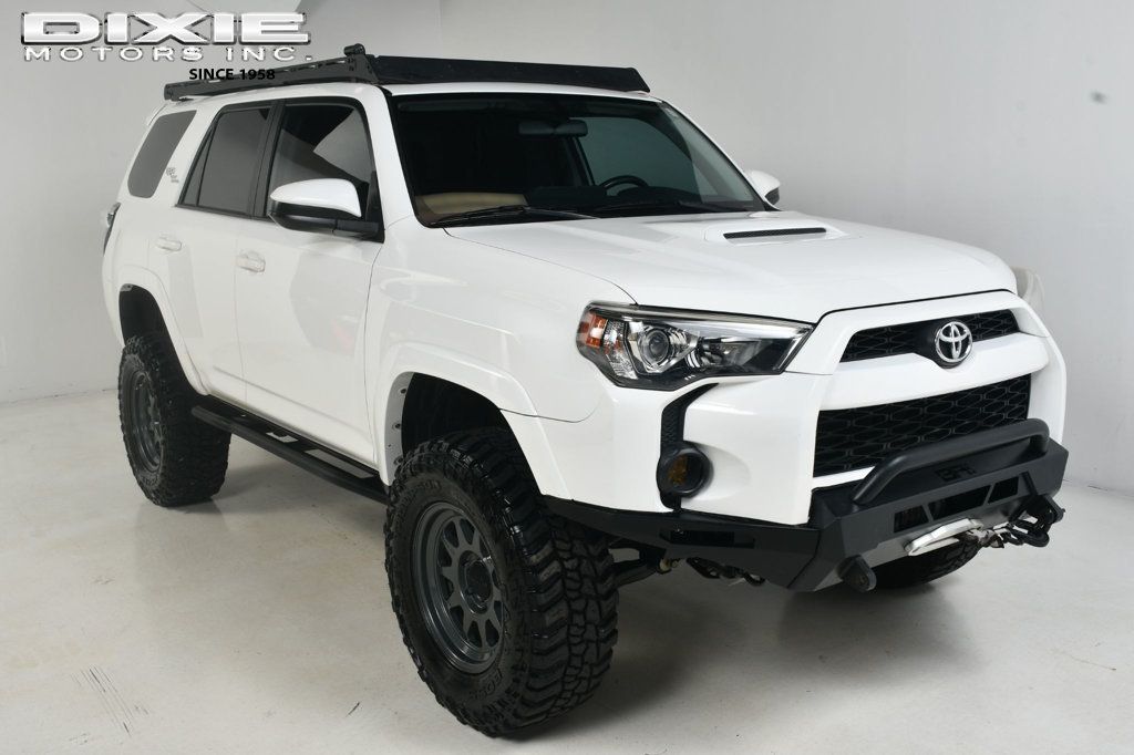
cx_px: 567
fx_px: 1134
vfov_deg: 36.8
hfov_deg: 53.1
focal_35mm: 36
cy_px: 378
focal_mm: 24
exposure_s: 1/160
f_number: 13
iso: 100
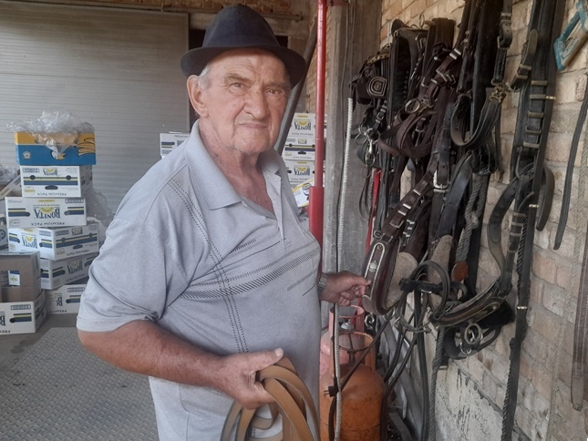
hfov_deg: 58.1
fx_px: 527
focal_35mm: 31
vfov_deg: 45.4
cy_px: 229
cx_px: 339
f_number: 2
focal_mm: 4.6
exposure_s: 1/50
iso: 32
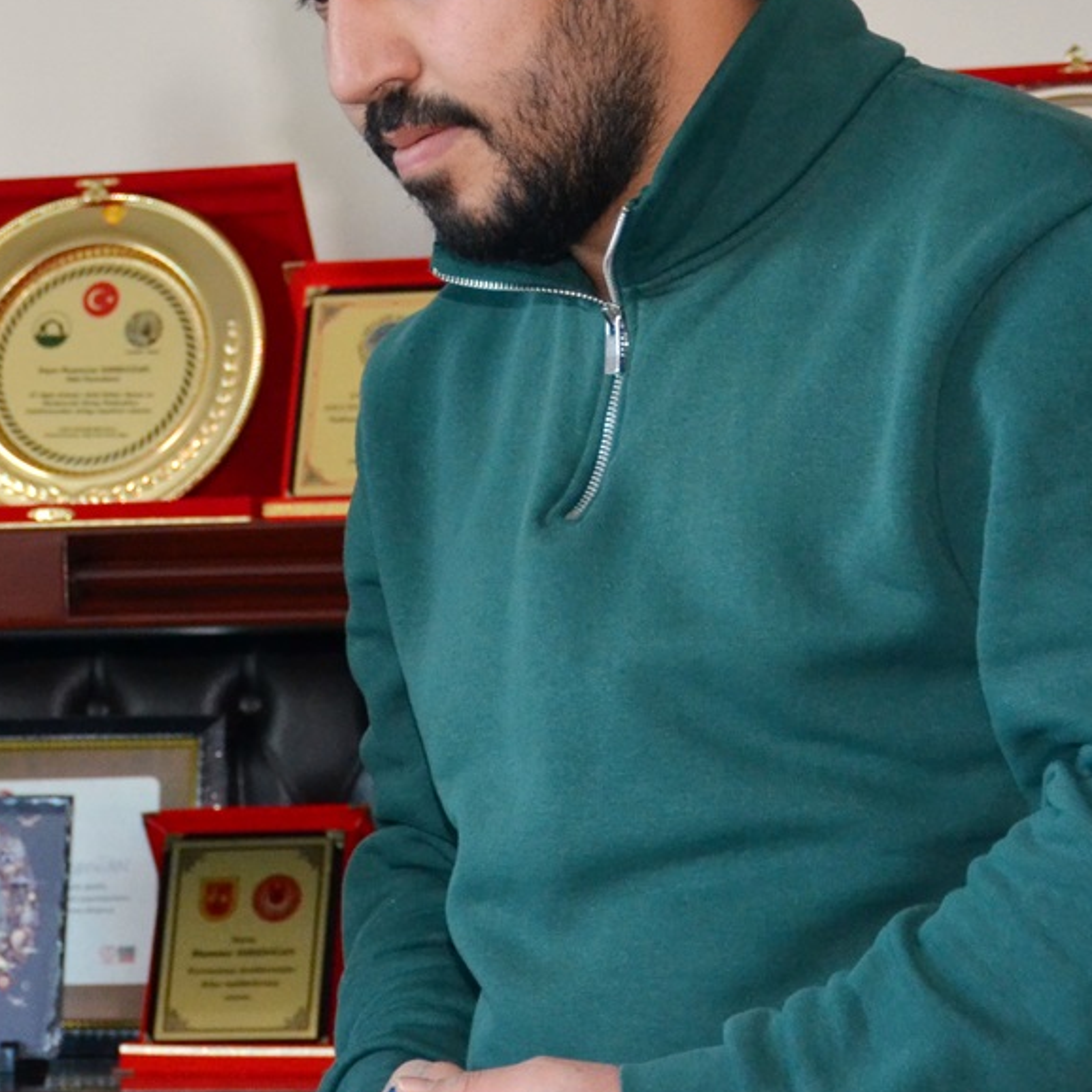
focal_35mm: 185
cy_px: 648
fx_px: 6603
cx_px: -268
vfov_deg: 9.5
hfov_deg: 9.3
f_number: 4.5
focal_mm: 42
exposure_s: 1/60
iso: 800
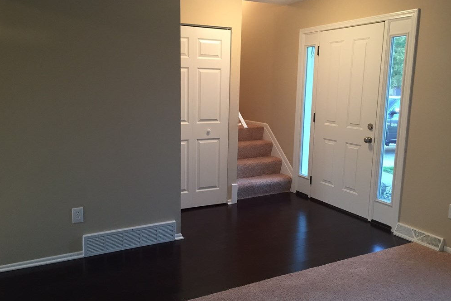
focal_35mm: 31
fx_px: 388
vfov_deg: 42.3
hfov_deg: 60.3
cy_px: 150
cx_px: 222
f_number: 2.2
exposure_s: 1/30
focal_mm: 4.15
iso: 100
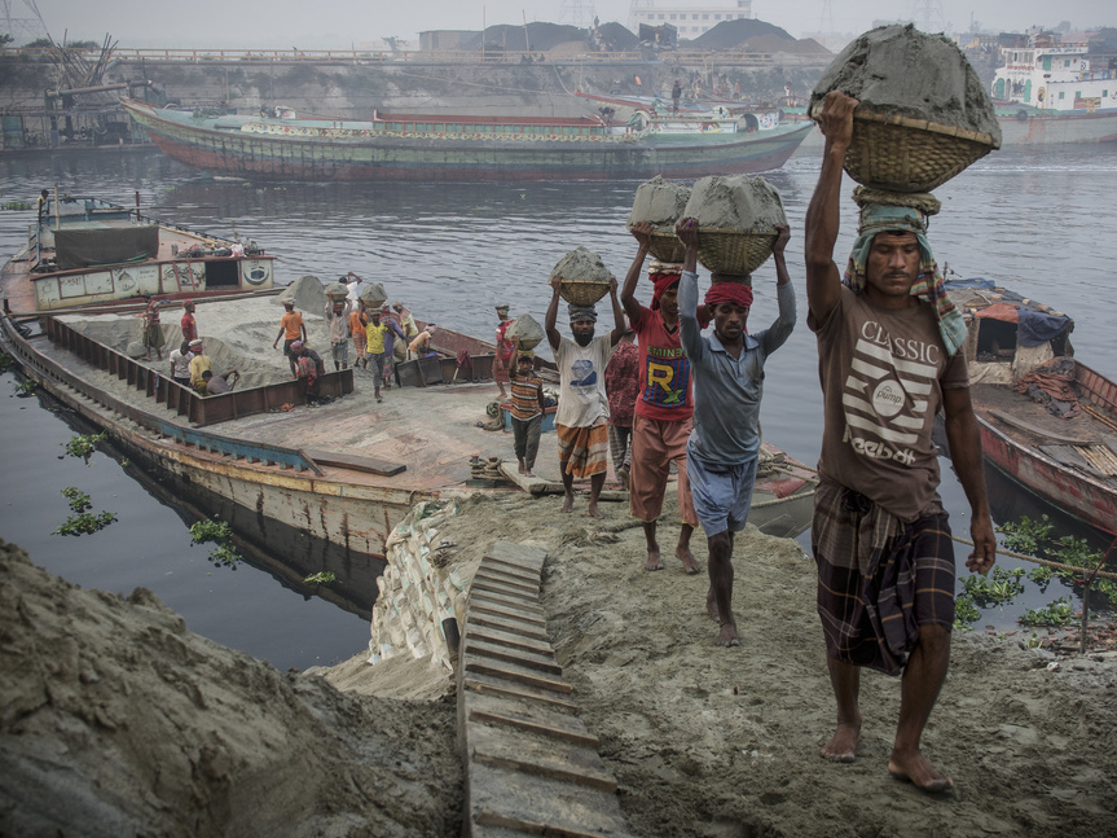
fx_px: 1258
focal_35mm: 39
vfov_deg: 36.8
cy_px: 415
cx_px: 623
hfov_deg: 47.8
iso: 160
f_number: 3.2
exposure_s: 1/125
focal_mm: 12.96
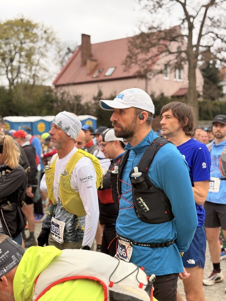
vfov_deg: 36.8
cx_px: 113
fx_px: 453
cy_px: 150
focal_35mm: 52
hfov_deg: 28.0
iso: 32
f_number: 1.6
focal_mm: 5.96
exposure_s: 1/241
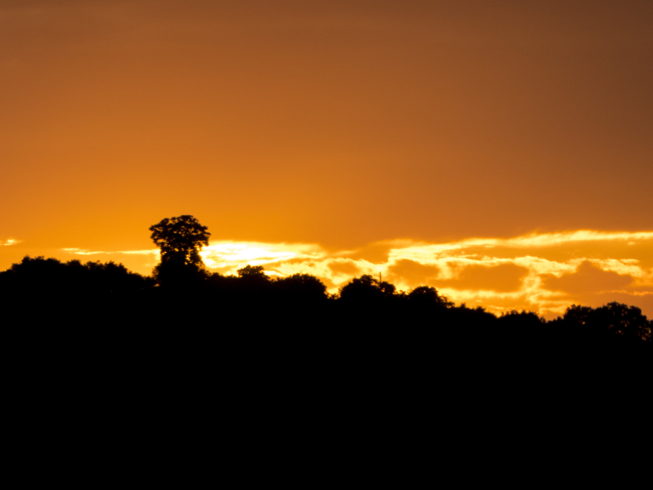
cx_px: 326
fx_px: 10130
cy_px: 245
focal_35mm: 537
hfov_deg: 3.7
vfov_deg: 2.8
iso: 200
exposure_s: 1/100
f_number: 6.1
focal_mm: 96.2
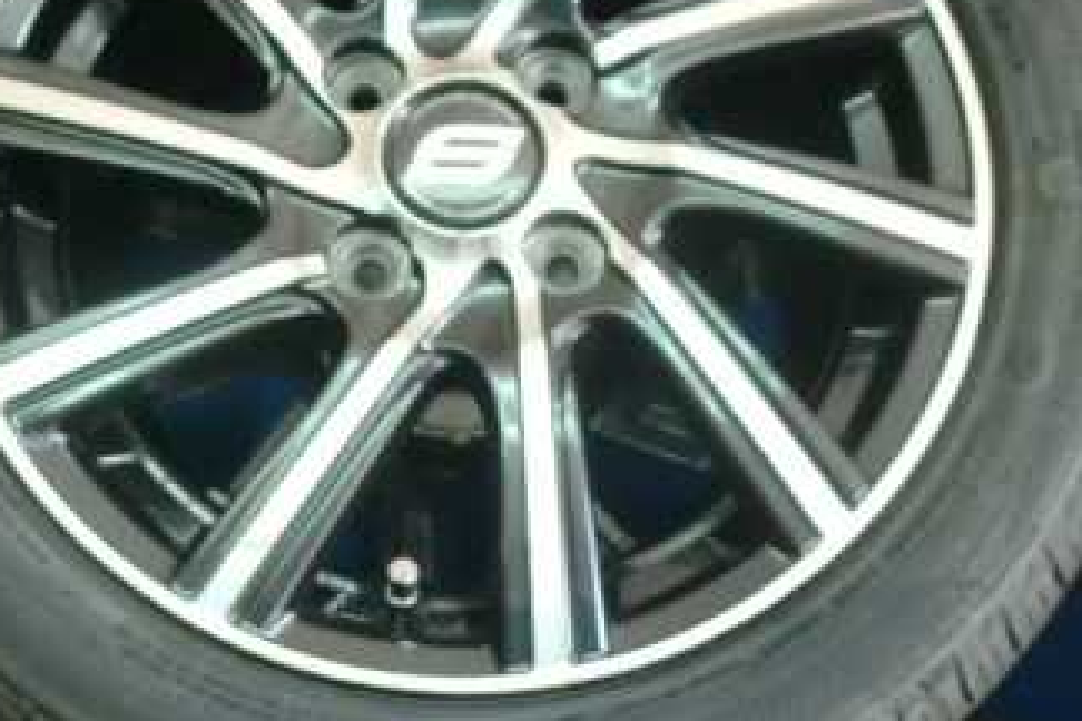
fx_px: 2164
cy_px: 591
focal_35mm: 72
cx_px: 498
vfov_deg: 18.7
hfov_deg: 28.1
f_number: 3.1
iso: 160
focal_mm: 6.3
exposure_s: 1/60
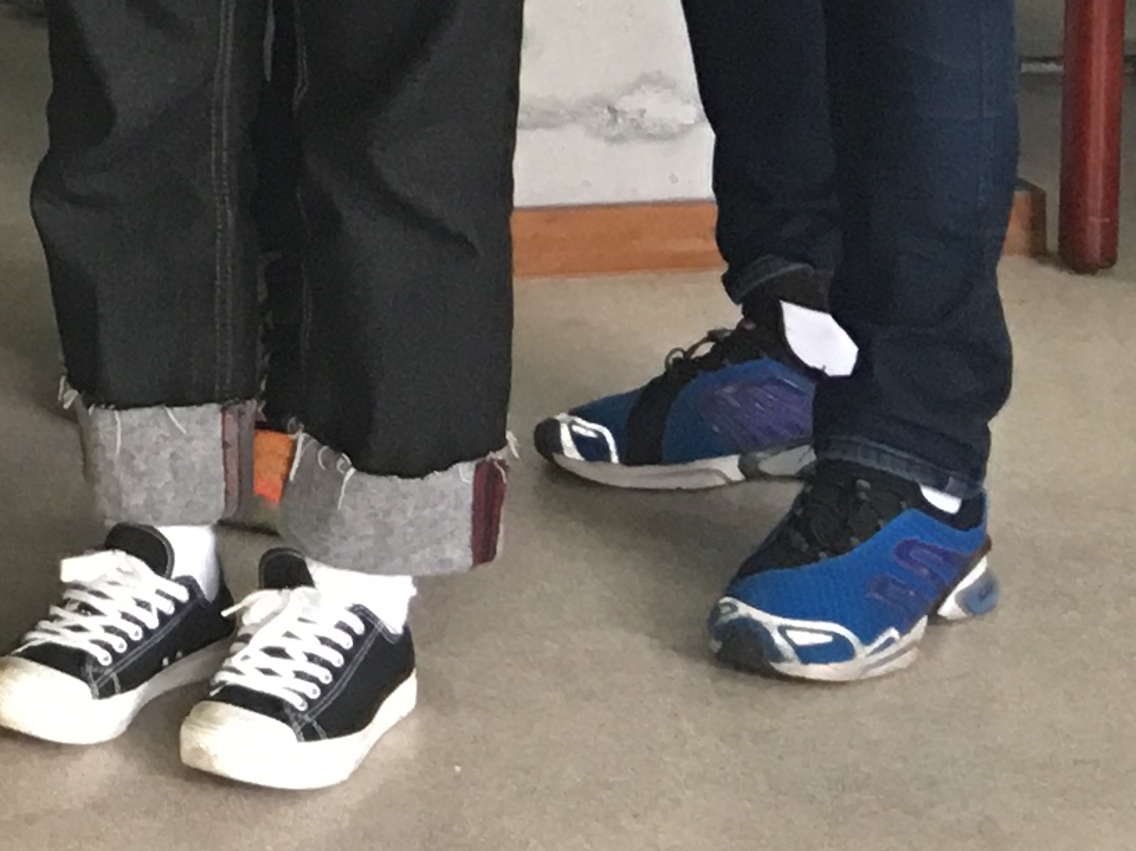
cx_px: -1210
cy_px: -1033
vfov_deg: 9.5
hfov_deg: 12.1
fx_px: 4691
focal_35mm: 143
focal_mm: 4.15
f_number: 2.2
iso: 64
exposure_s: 1/15
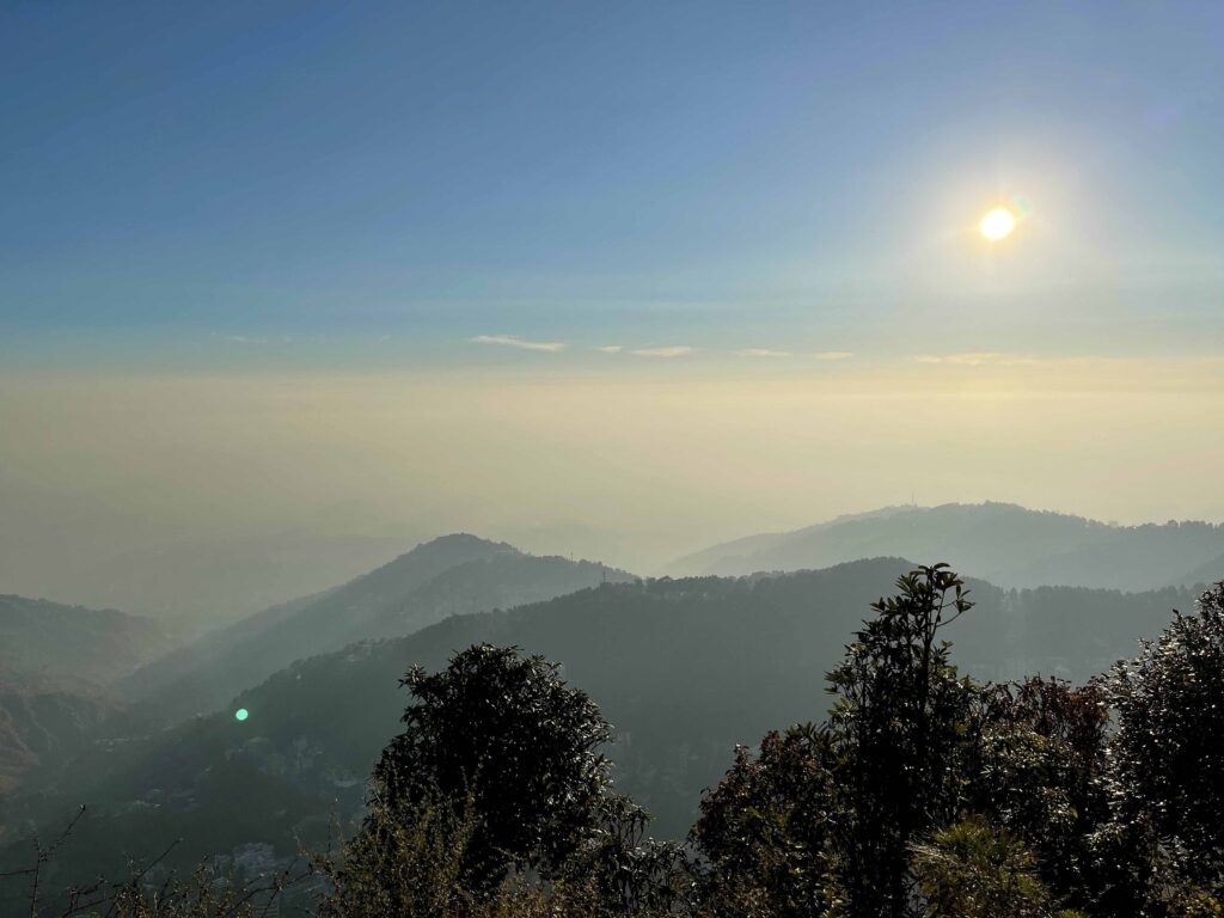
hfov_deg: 67.3
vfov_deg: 53.1
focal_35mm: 26
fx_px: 919
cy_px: 459
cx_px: 612
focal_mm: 5.1
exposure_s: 1/15152
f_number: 1.6
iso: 32
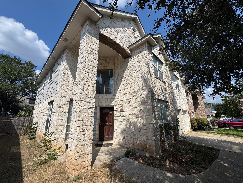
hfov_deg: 102.1
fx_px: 98
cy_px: 92
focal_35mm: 14
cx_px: 122
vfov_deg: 85.7
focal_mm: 2.22
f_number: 2.2
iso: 50
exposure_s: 1/3717
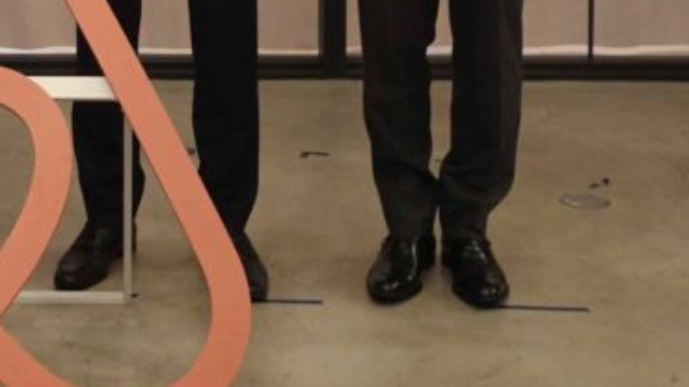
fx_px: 1936
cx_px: -65
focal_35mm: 106
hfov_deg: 19.4
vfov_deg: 10.9
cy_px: -240
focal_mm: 11.69
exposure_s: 1/60
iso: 1250
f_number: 2.8
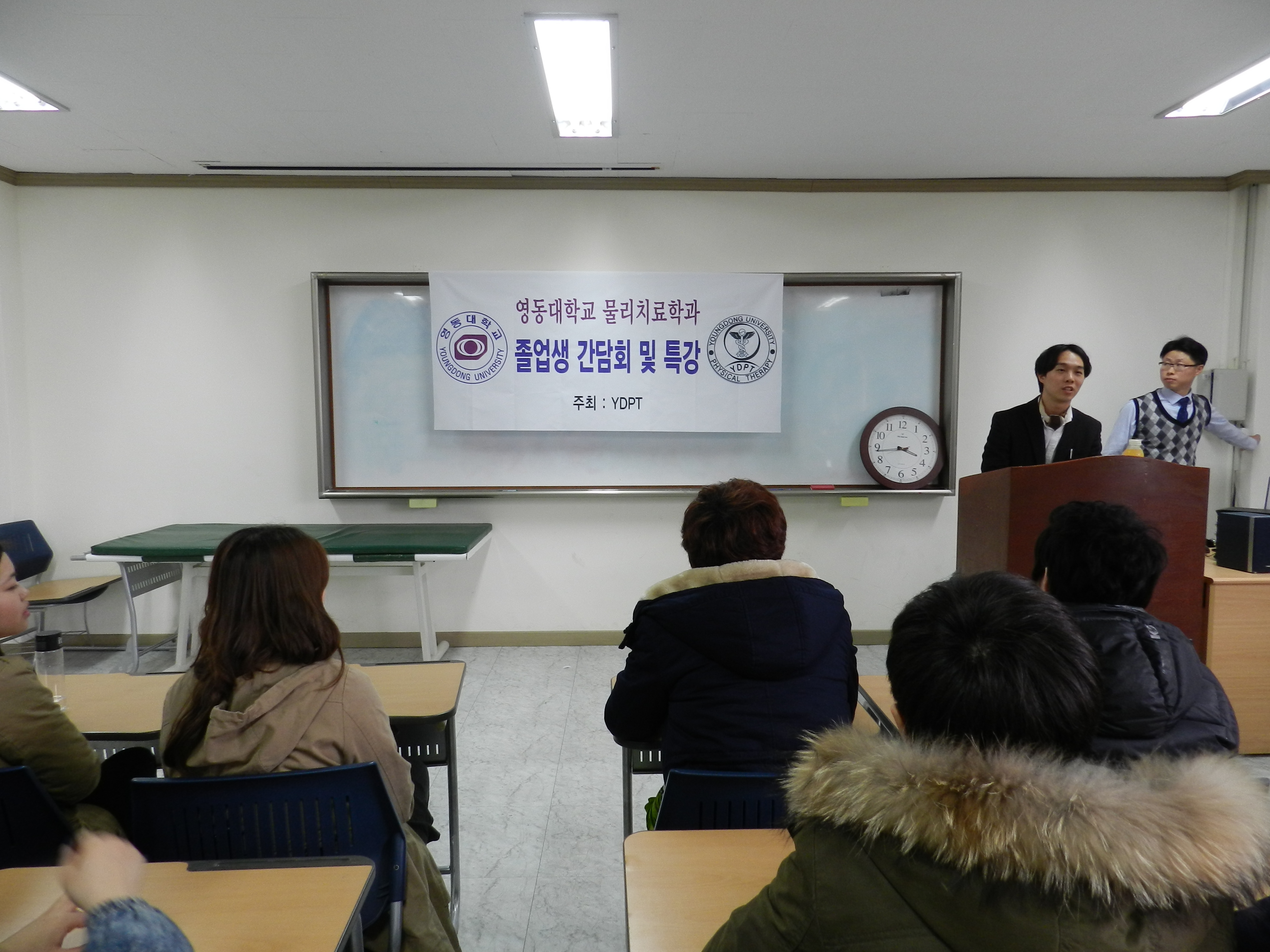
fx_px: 844
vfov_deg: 58.9
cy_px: 476
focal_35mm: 23
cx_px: 635
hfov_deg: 73.9
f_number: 3.4
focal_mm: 4
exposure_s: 1/30
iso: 200
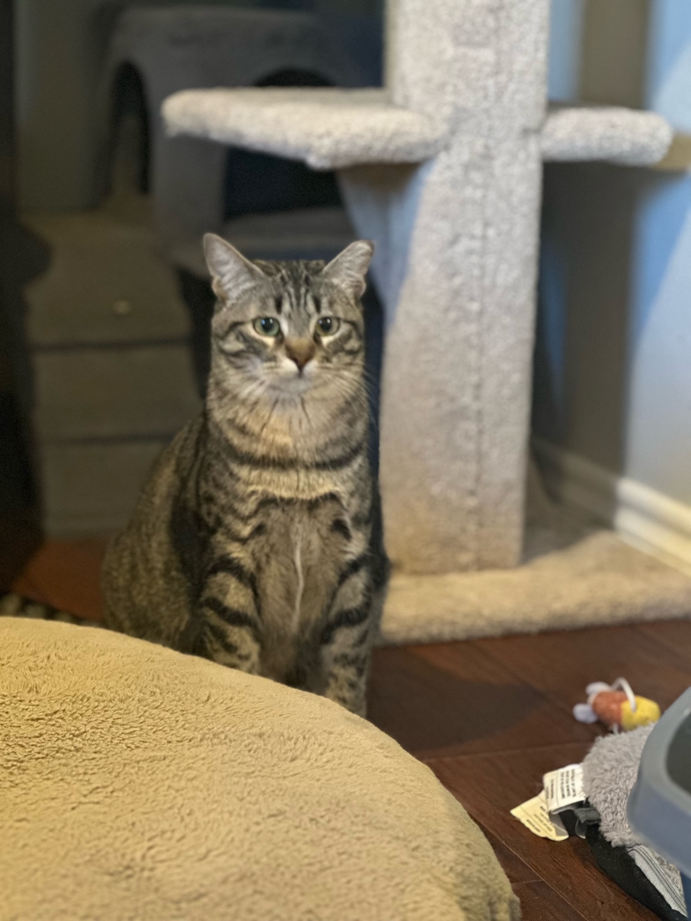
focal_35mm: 77
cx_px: 346
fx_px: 2049
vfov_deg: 25.3
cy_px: 460
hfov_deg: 19.1
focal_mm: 9
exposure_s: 1/15
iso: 1000
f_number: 2.8
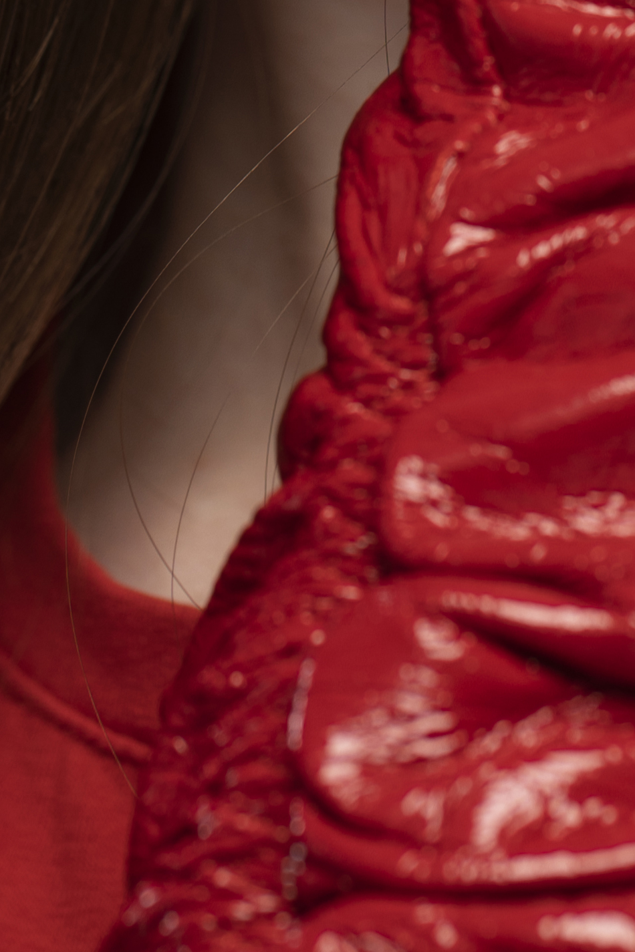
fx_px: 11059
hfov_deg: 3.3
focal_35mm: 418
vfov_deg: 4.8
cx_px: 694
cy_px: -1044
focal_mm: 85
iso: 100
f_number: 6.3
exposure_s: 1/160
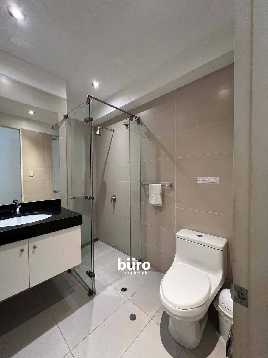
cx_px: 134
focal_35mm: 13
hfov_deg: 89.9
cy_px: 179
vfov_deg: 106.2
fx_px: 134
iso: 400
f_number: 1.8
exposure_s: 1/60
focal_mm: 1.57
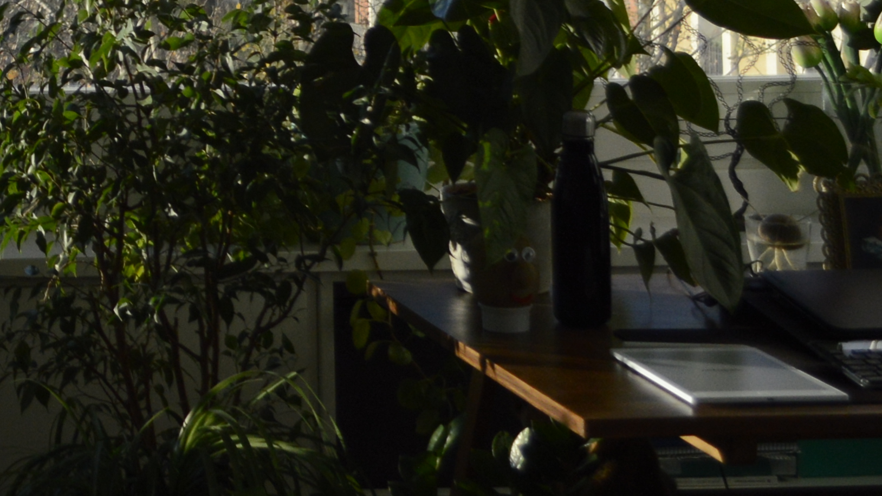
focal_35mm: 116
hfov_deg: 16.9
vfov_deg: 10.0
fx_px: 2713
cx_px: -400
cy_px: -354
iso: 400
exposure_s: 1/1600
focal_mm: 20
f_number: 3.8
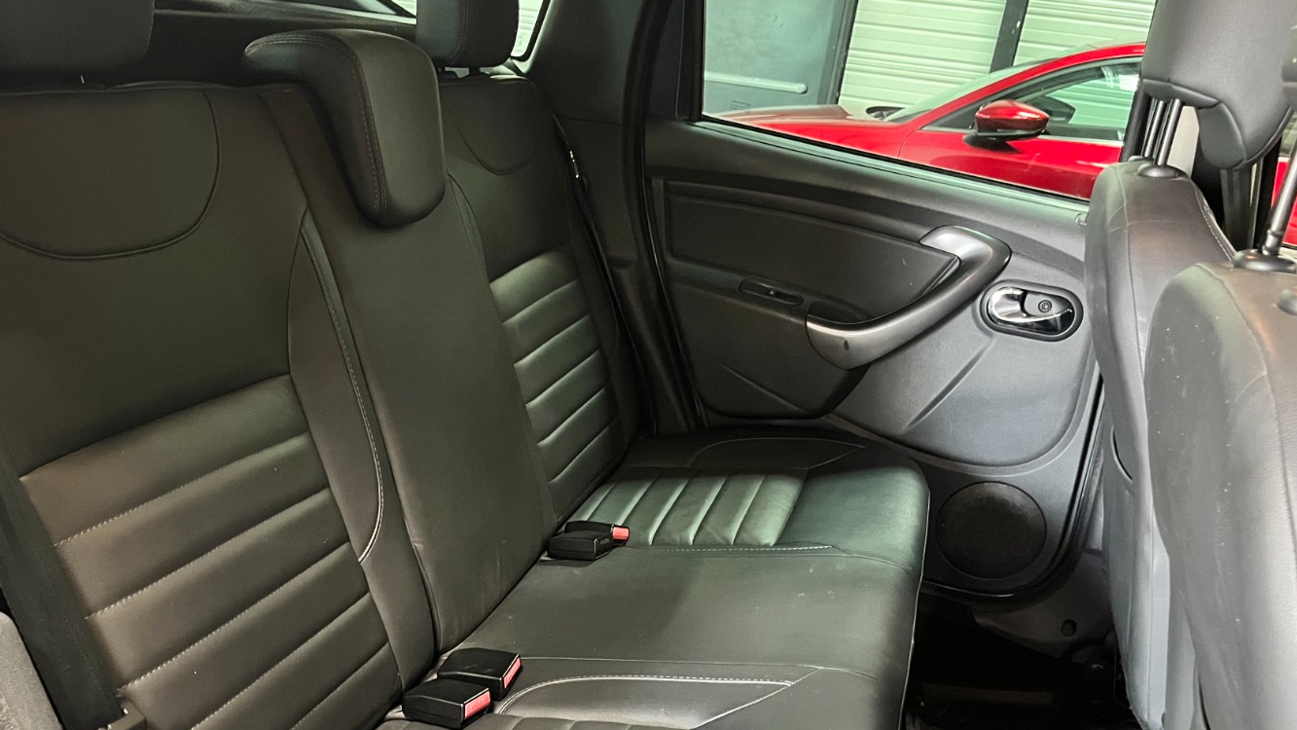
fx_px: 1169
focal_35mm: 34
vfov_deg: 34.1
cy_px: 529
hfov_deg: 57.8
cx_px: 555
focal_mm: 5.1
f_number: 1.6
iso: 640
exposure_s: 1/25
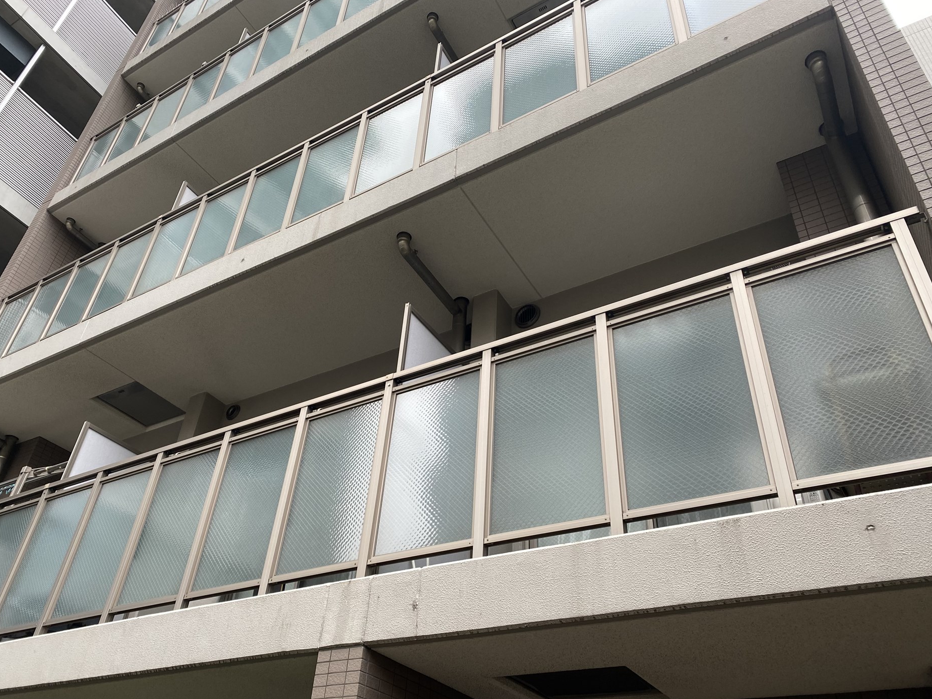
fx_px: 727
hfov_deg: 65.3
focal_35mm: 27
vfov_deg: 51.4
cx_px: 458
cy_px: 358
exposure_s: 1/121
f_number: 1.8
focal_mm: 4.25
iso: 64
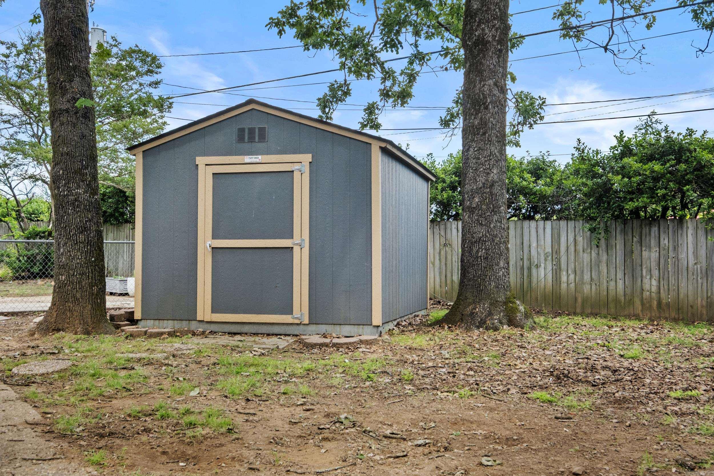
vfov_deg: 36.9
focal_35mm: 36
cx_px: 357
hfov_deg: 53.1
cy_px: 238
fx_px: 714
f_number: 9
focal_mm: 24
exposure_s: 1/50
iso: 400
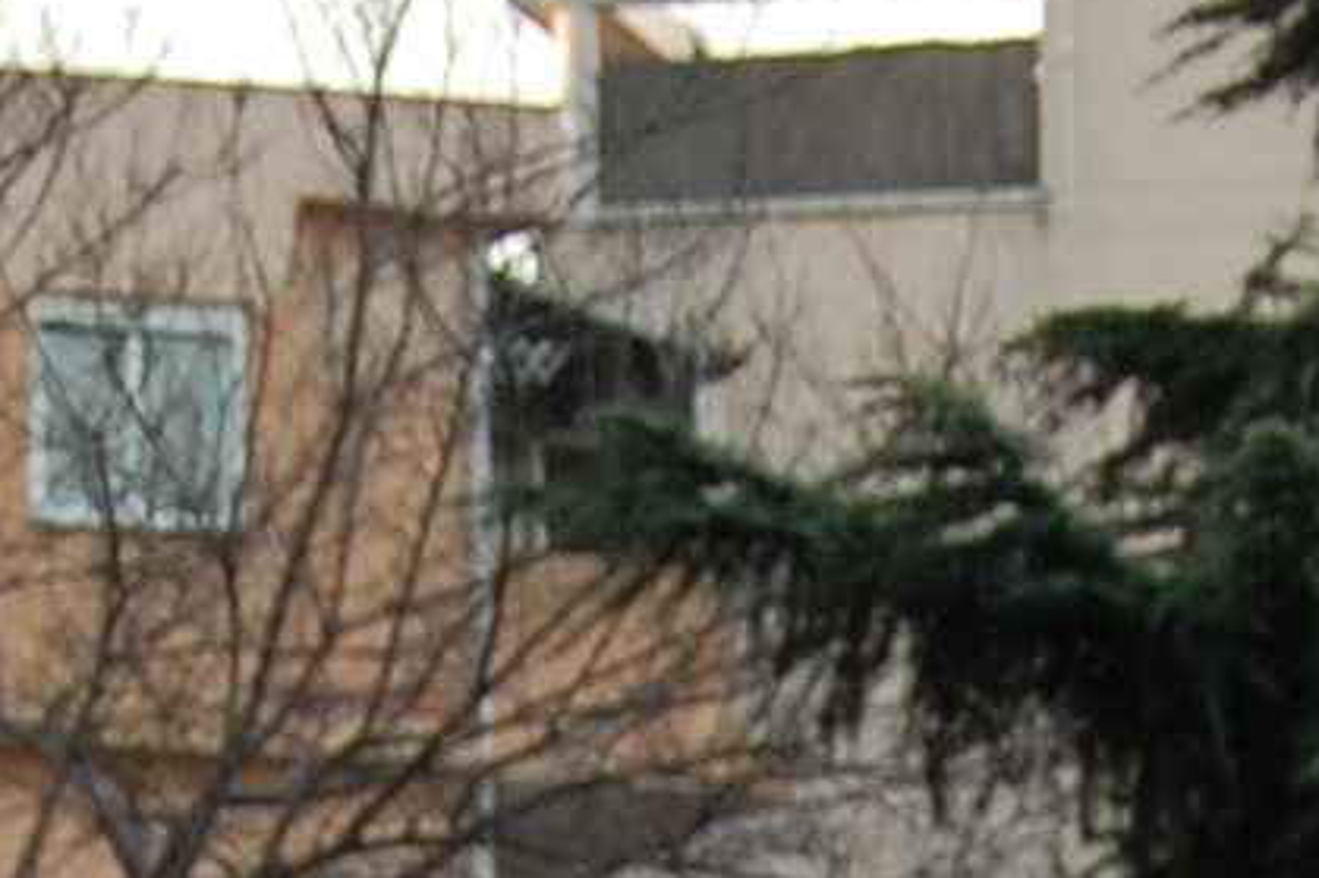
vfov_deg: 3.6
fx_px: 13404
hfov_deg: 5.6
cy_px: 3075
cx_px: 1048
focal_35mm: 366
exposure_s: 1/125
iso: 280
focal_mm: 34
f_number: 5.6
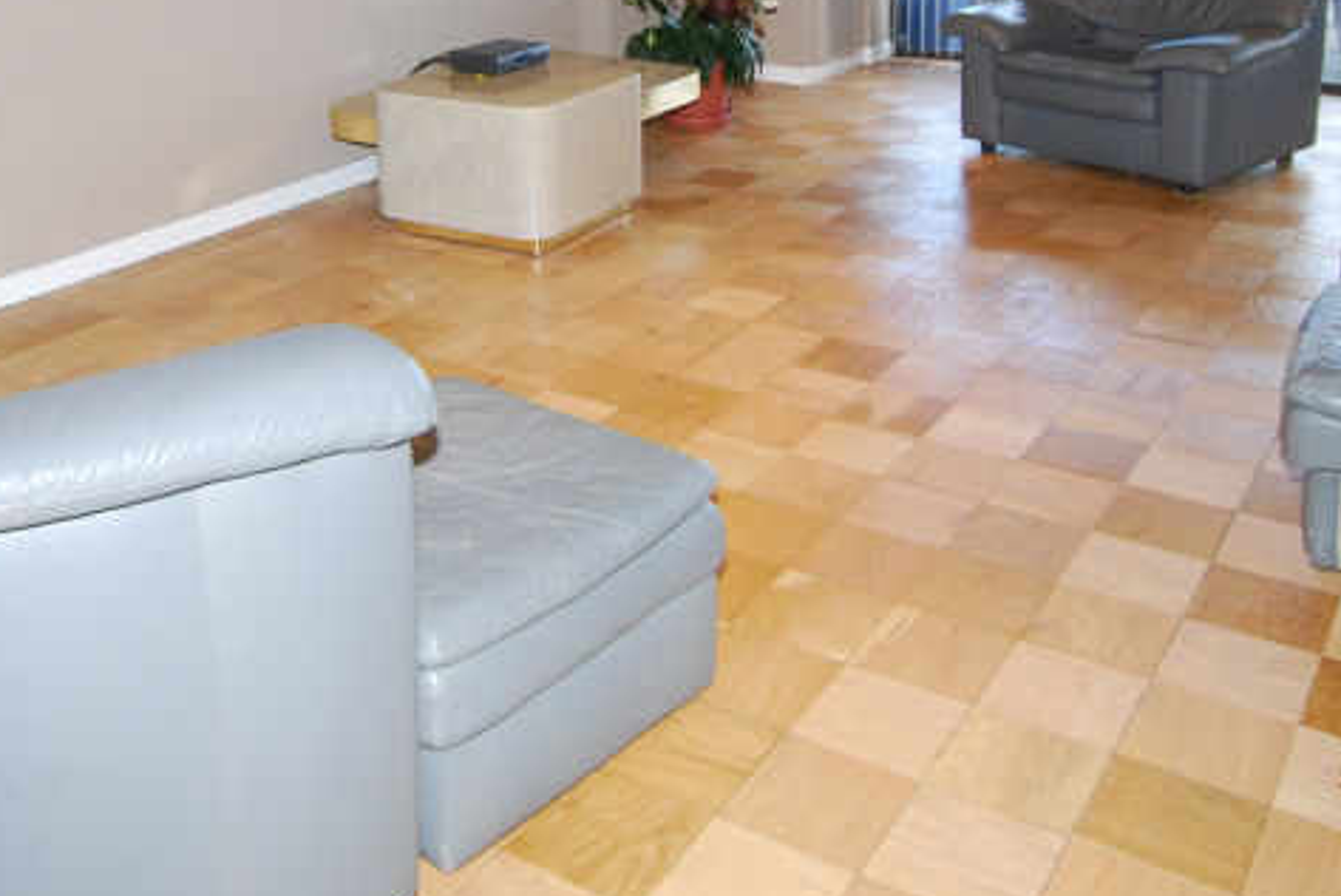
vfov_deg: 32.4
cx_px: 595
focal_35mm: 39
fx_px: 1454
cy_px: 69
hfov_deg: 49.4
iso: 200
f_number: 4
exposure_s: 1/60
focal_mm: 12
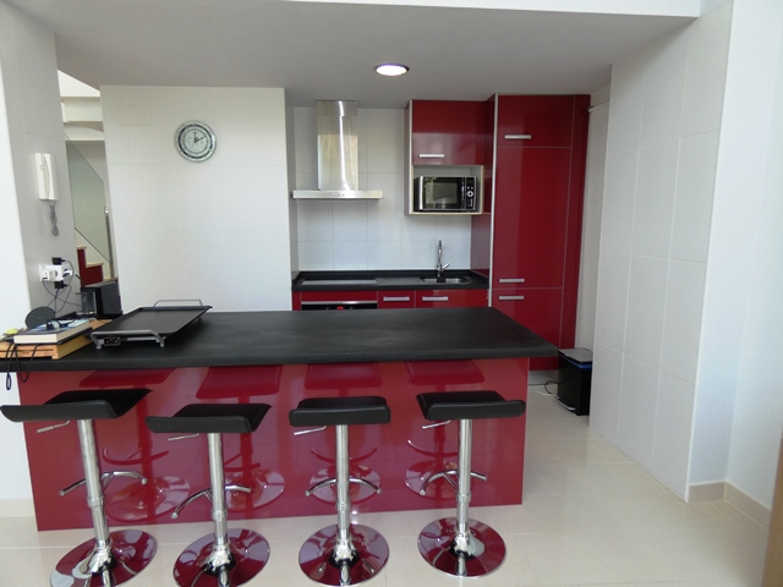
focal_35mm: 20
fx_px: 452
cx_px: 392
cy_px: 294
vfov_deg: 66.0
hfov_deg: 81.7
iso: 100
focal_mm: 3.6
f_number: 2.8
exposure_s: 1/60
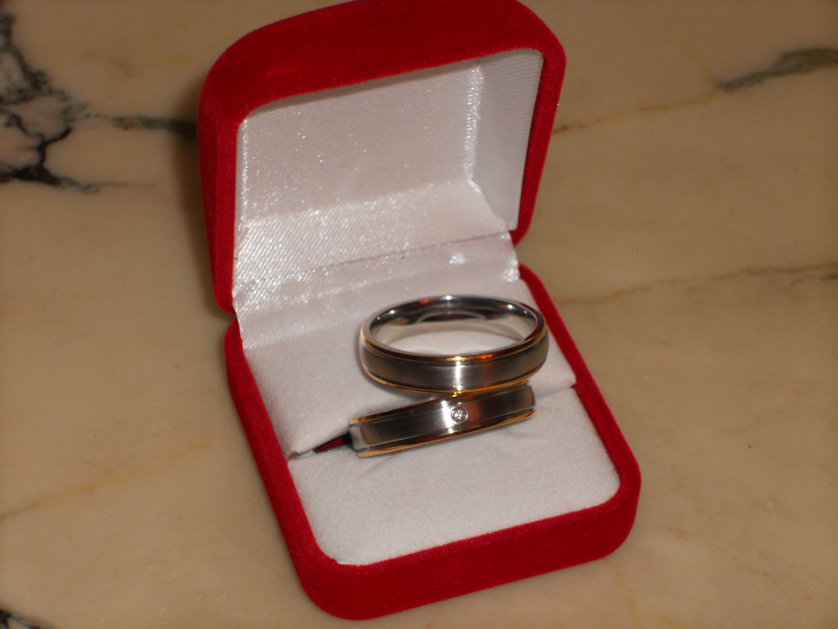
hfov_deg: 18.2
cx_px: 419
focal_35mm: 108
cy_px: 314
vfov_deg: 13.7
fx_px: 2615
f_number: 5.9
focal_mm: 19.6
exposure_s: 1/60
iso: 100
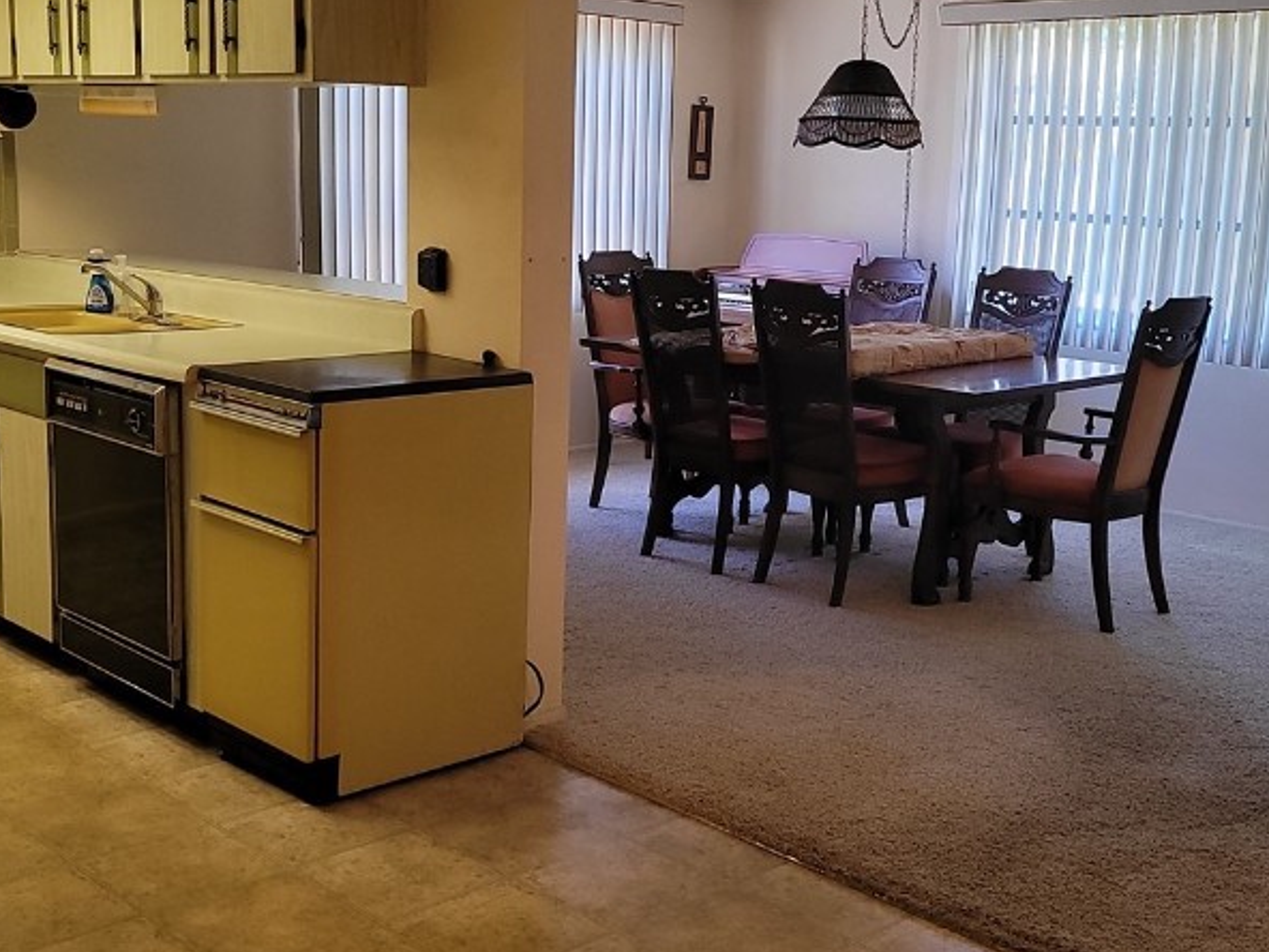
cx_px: 626
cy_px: 455
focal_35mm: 45
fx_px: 1650
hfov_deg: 42.1
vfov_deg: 32.2
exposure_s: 1/120
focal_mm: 5.4
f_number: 1.8
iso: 320
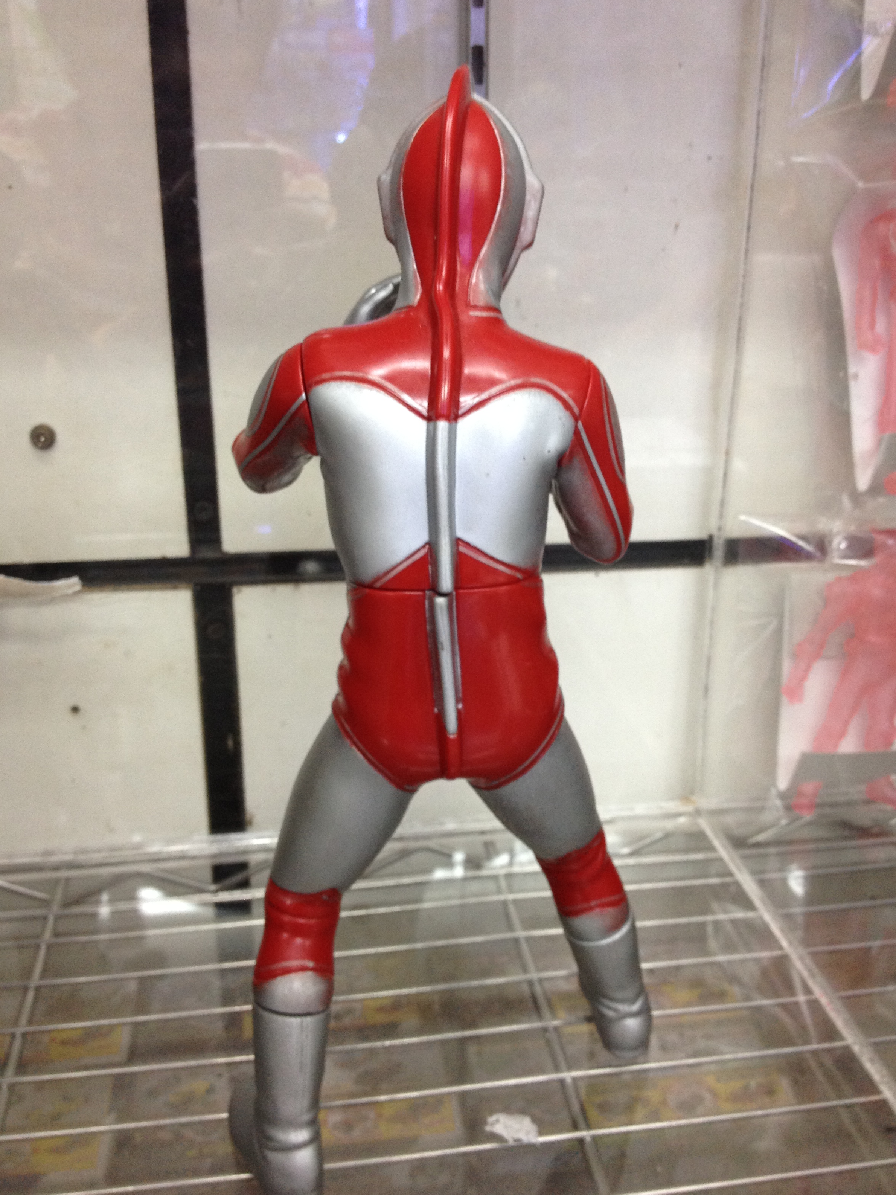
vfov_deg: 51.4
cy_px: 606
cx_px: 457
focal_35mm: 36
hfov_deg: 39.7
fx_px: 1242
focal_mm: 4.28
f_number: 2.4
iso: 160
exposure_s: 1/20
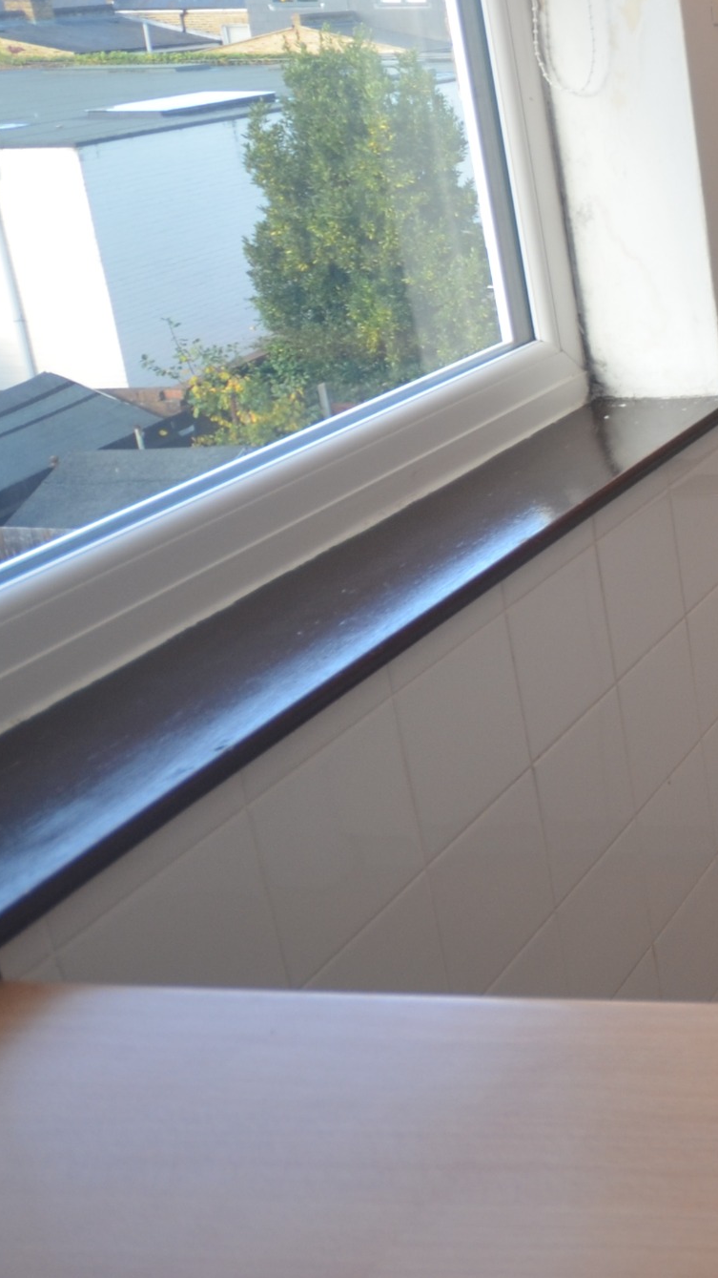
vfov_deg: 47.3
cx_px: 1328
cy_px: 294
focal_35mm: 41
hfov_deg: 20.0
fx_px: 1388
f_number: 4.5
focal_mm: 10
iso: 200
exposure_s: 1/80
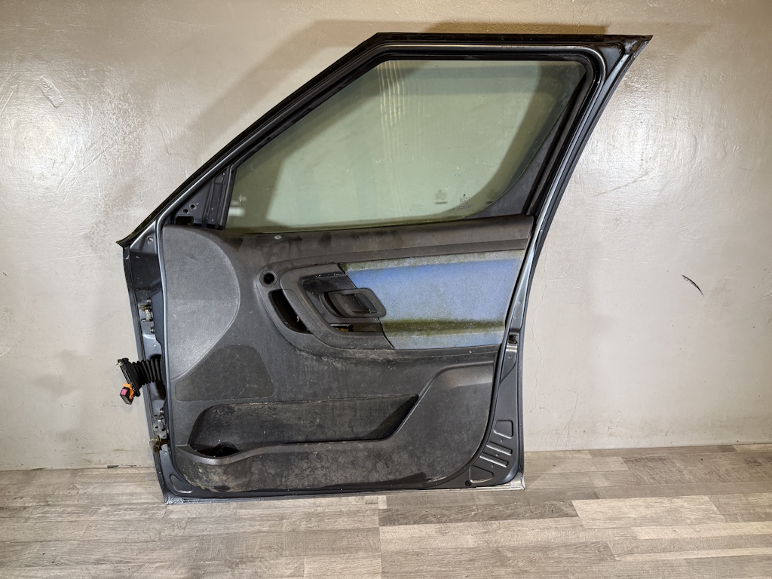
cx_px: 386
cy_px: 290
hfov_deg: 71.6
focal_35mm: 24
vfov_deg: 56.8
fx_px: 535
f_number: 1.78
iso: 200
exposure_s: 1/50
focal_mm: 6.76
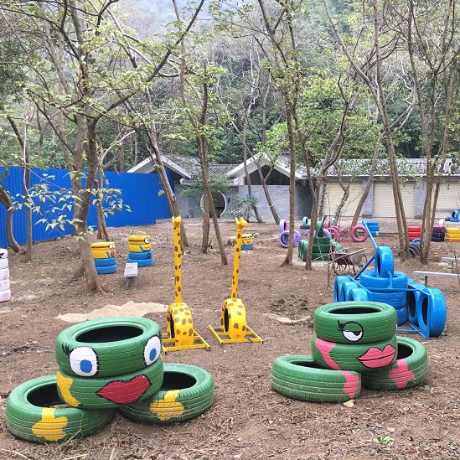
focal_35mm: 35
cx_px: 289
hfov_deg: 46.8
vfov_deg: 47.2
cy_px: 234
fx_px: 526
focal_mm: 4.15
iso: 32
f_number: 2.2
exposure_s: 1/33
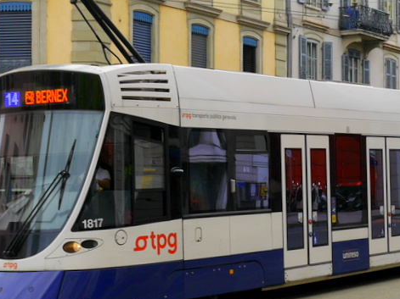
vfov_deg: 13.8
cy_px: 164
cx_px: 342
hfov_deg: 18.2
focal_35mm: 107
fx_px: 1236
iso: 160
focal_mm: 21
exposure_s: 1/250
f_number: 7.1
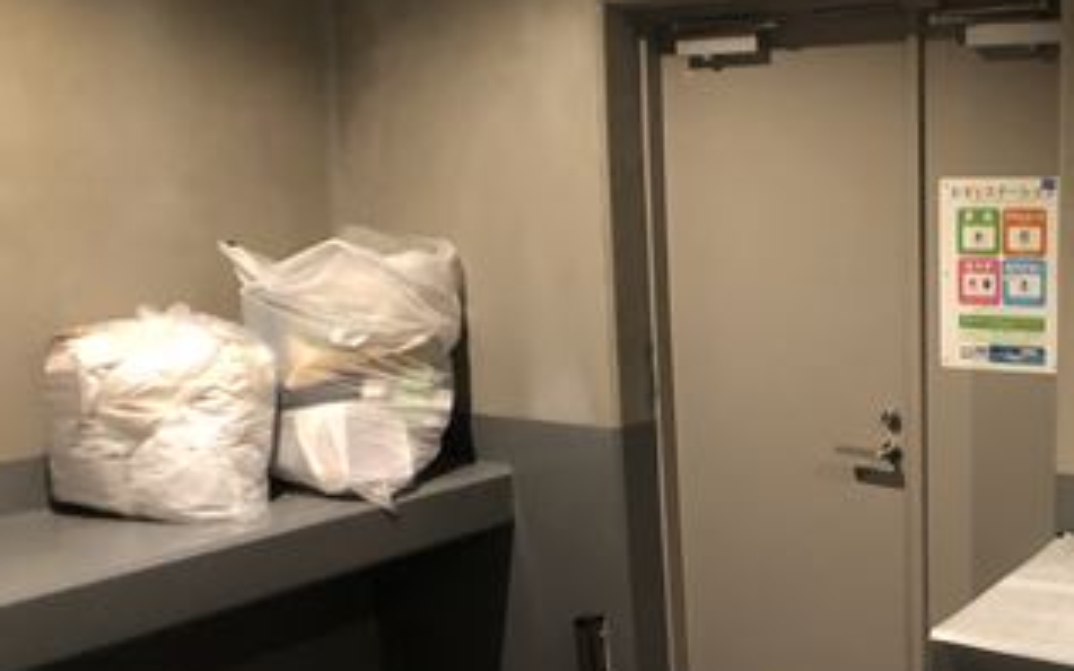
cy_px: 447
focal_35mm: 60
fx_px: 1756
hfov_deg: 31.8
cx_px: 1030
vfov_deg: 21.5
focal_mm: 3.99
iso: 80
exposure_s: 1/5
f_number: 1.8
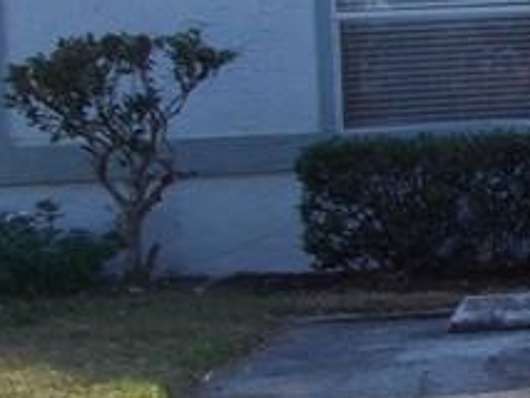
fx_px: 1915
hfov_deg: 13.7
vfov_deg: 11.8
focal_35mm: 125
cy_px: 92
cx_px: 1025
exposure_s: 1/320
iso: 80
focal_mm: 4.6
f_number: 3.2
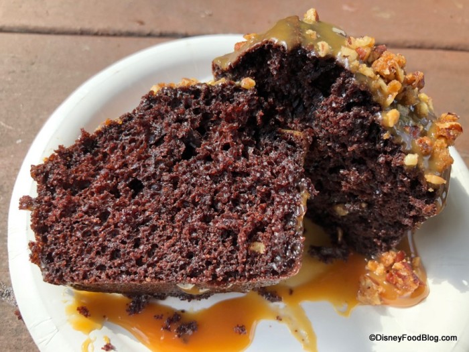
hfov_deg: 63.4
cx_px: 234
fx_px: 379
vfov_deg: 49.7
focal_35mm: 28
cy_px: 176
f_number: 1.8
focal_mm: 3.99
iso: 20
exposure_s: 1/235
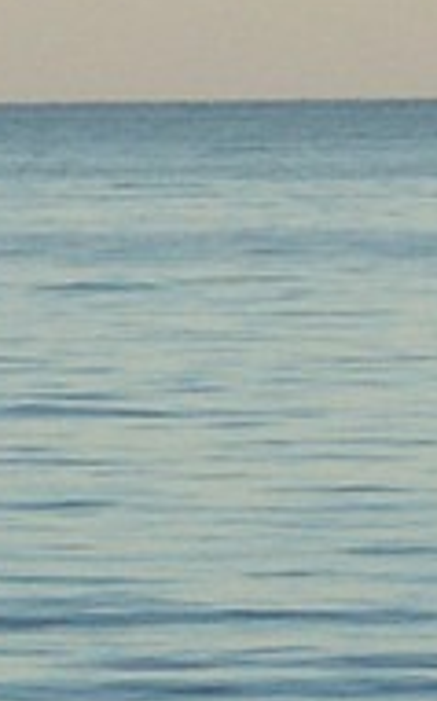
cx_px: -610
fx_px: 20856
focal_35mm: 1092
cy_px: 1130
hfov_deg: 1.2
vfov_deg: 1.9
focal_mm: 41.63
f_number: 5
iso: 100
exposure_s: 1/400
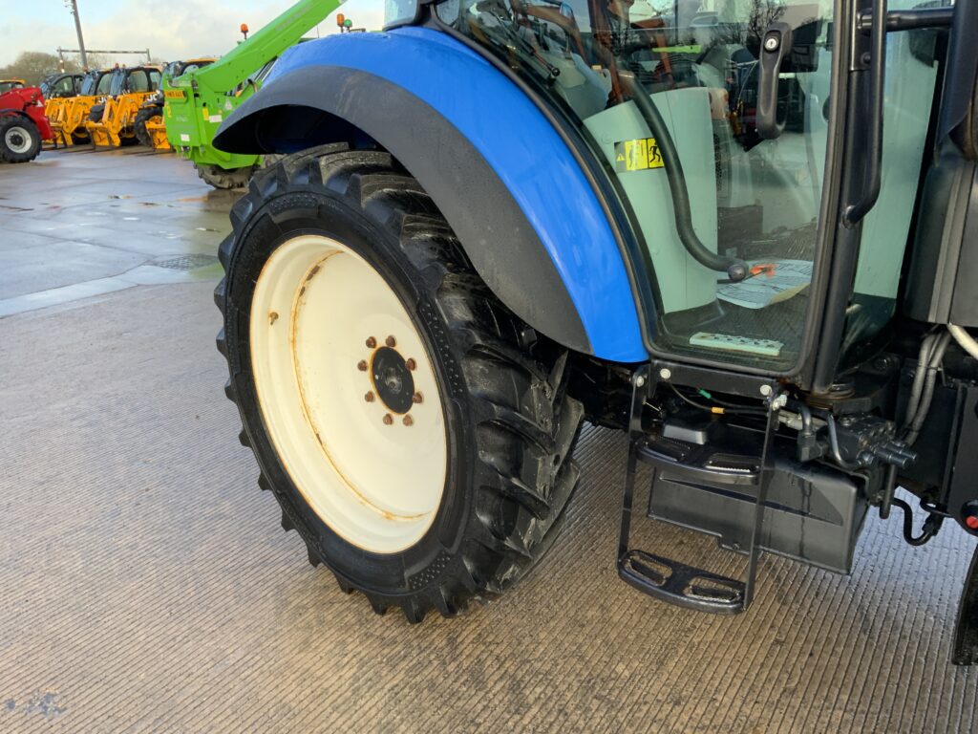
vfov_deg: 48.2
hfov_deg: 61.7
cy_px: 367
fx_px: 819
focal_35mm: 29
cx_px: 489
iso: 16
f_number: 1.8
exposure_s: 1/189
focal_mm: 3
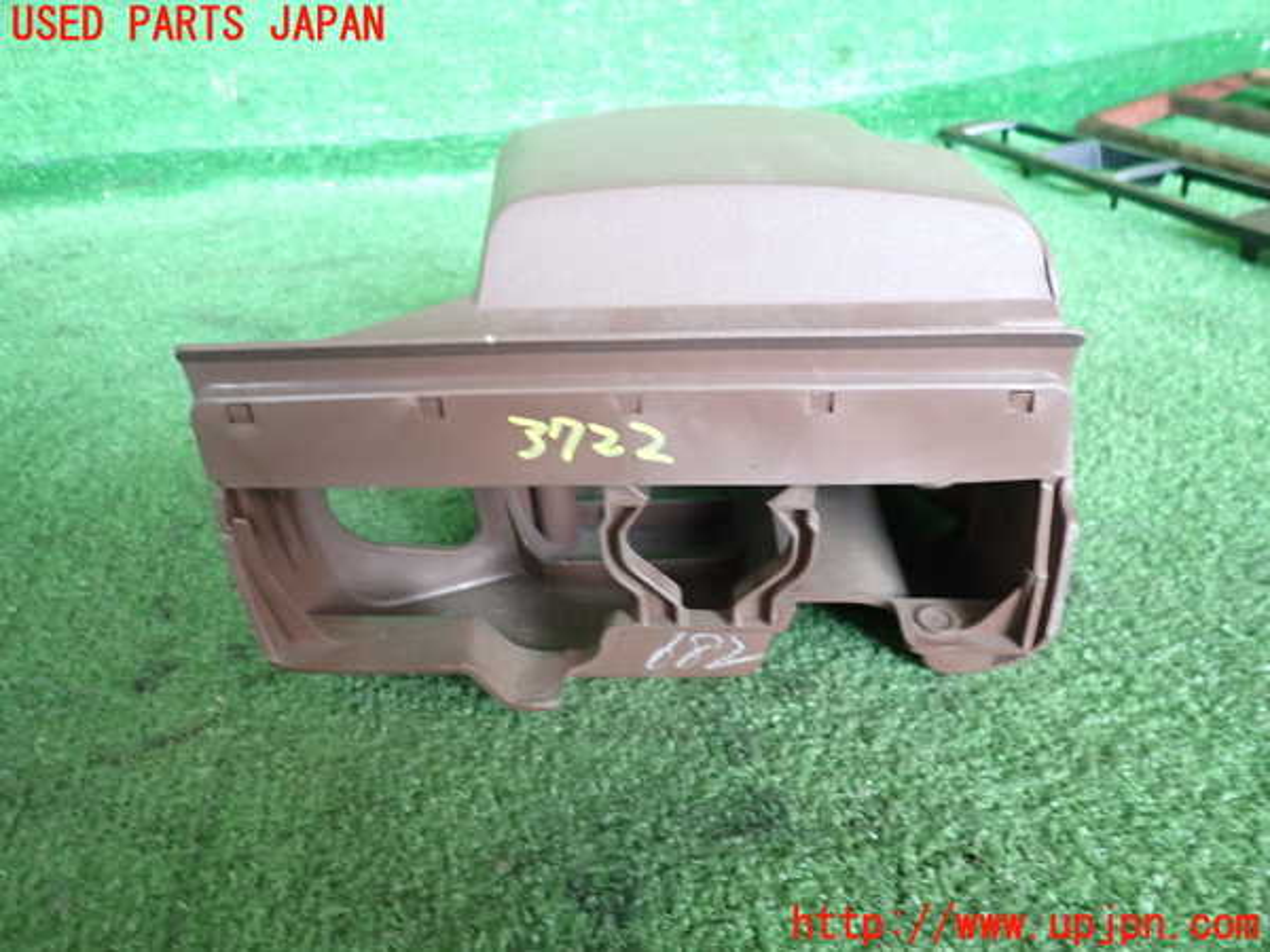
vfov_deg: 54.9
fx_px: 917
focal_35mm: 25
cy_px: 476
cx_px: 635
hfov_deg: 69.4
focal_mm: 4.5
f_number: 2
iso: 640
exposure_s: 1/30
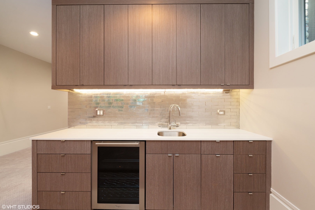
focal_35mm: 15
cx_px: 158
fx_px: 131
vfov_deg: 77.4
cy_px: 105
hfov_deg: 100.4
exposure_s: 1/10
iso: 200
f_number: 8
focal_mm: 15
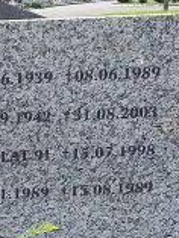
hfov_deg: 12.0
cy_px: 247
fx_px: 785
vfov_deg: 16.8
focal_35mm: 114
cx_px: -137
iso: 40
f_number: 1.9
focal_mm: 2.91
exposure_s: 1/621
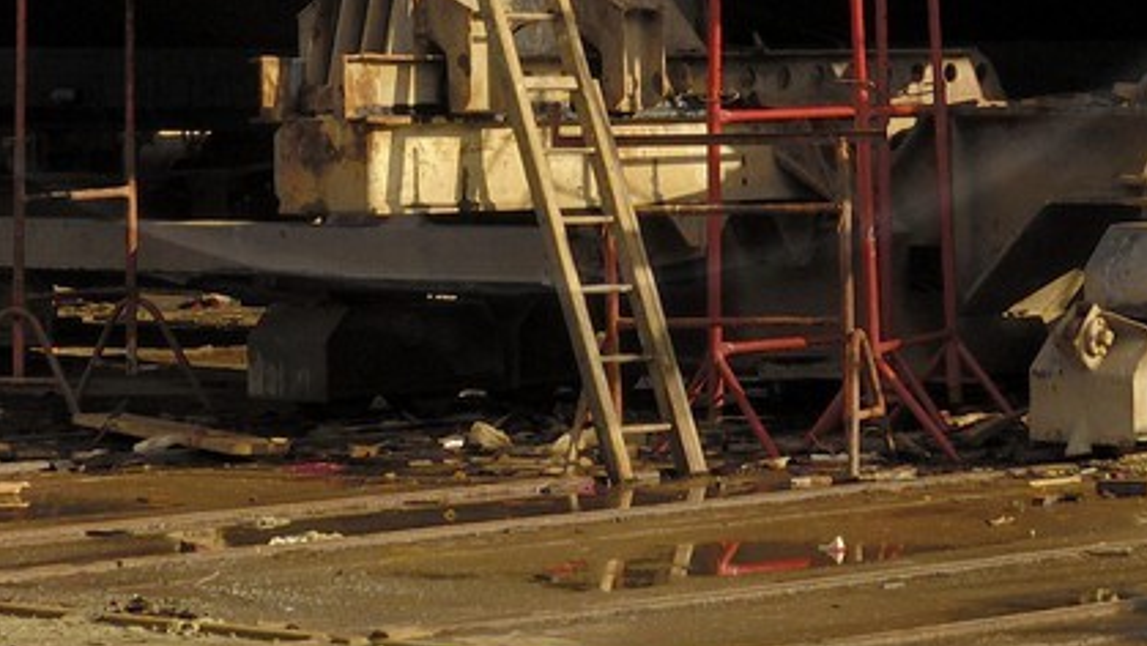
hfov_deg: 12.8
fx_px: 5111
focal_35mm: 168
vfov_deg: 6.9
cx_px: 498
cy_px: -712
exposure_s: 1/160
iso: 100
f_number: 7.1
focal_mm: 28
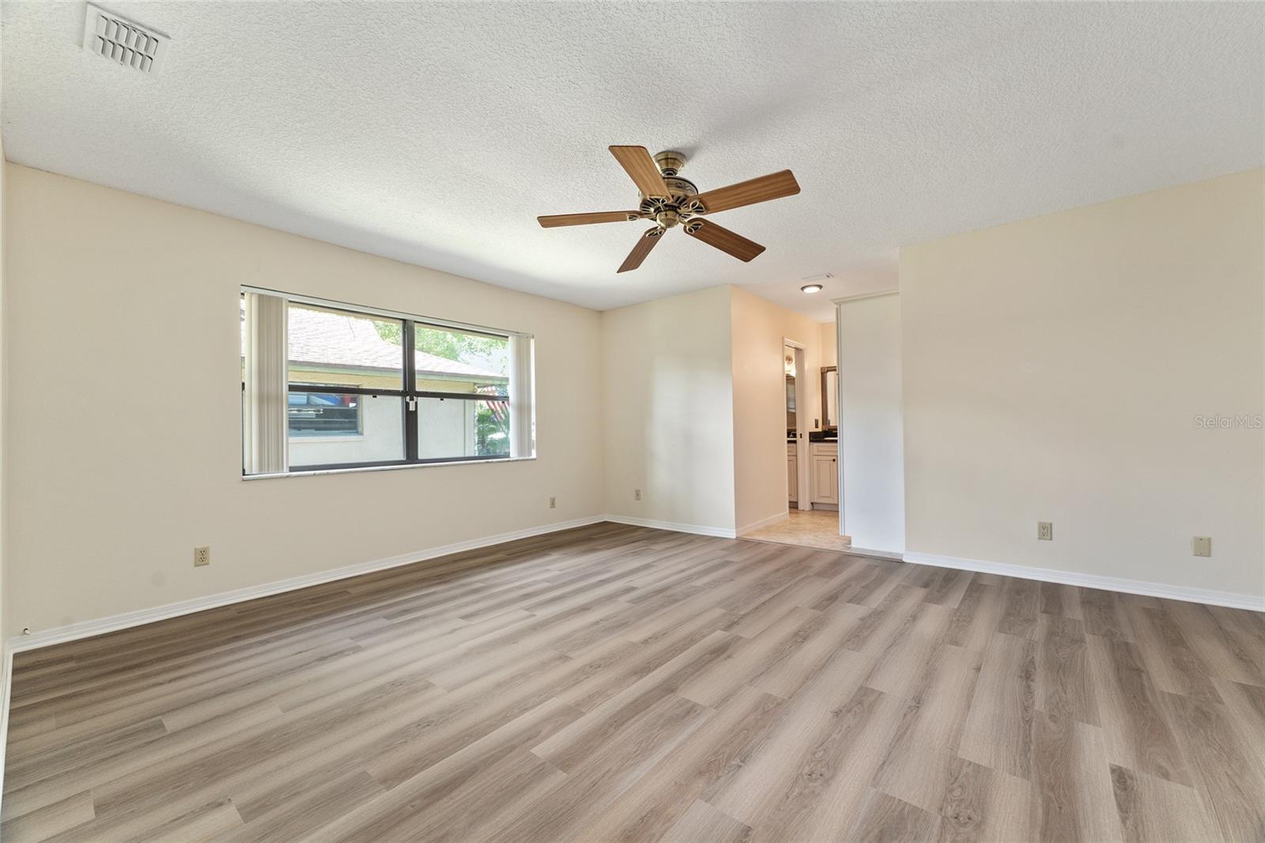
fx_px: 492
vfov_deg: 81.2
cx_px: 632
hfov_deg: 104.3
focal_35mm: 14
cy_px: 422
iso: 320
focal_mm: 14
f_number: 7.1
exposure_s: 1/3
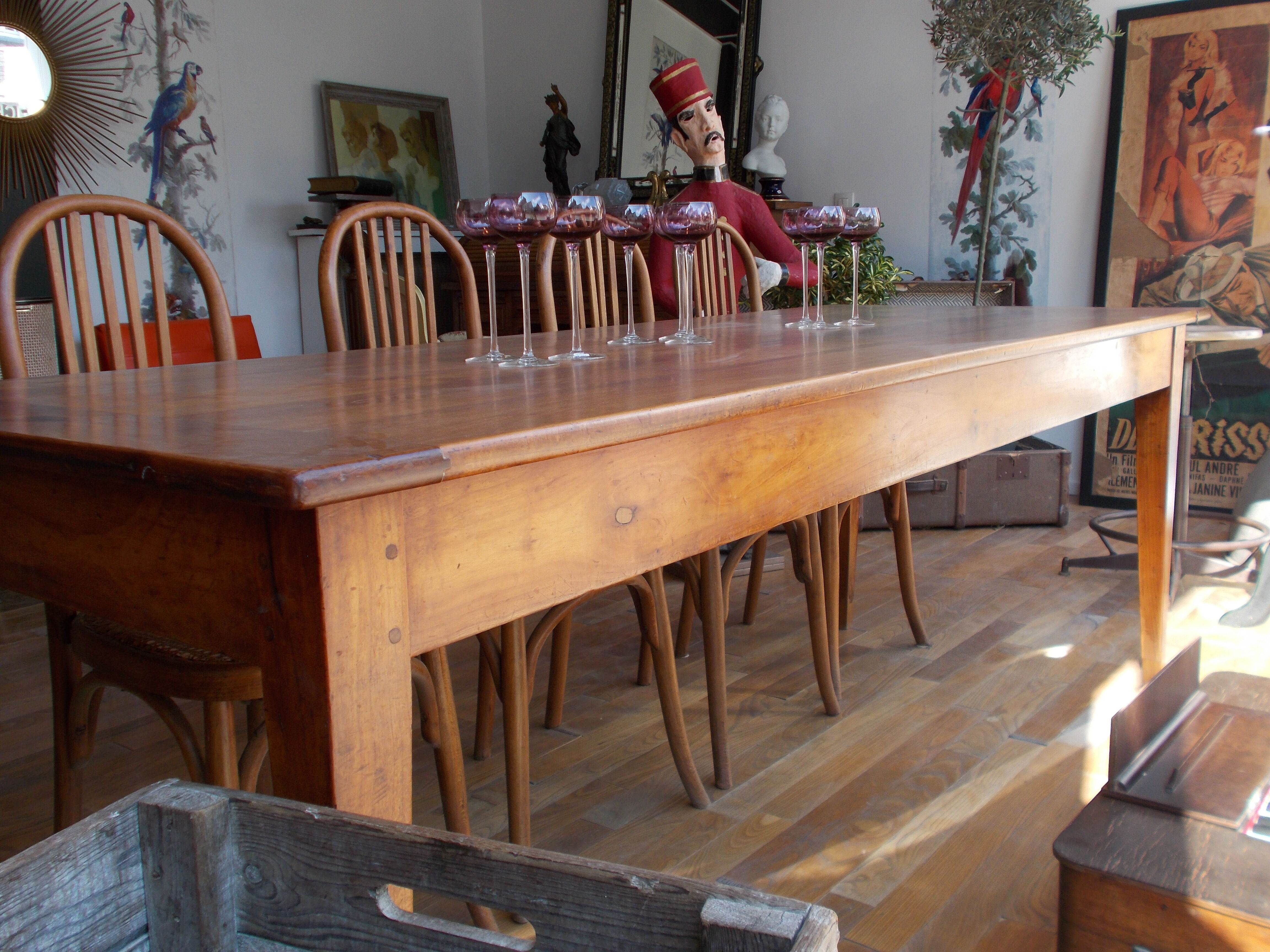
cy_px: 476
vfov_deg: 41.8
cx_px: 635
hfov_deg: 54.0
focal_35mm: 34
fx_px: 1247
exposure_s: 1/60
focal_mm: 6
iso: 80
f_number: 3.6
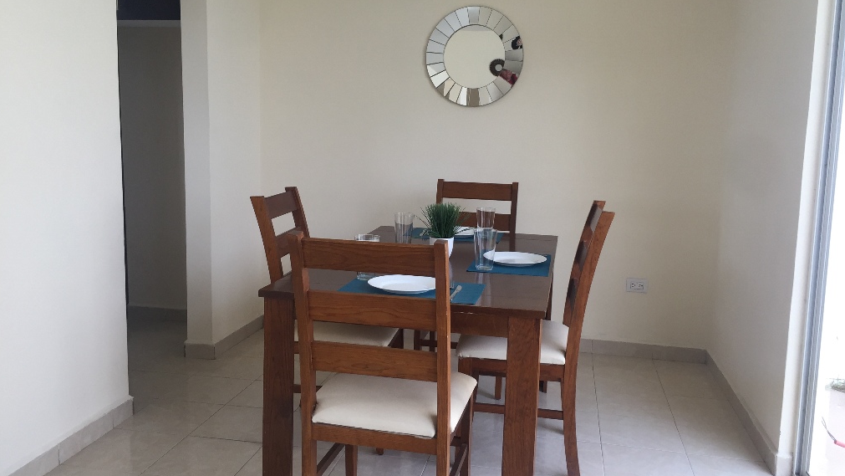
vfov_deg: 36.7
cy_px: 218
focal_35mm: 32
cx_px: 424
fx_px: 717
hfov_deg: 61.0
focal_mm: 4.15
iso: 50
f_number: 2.2
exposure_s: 1/120
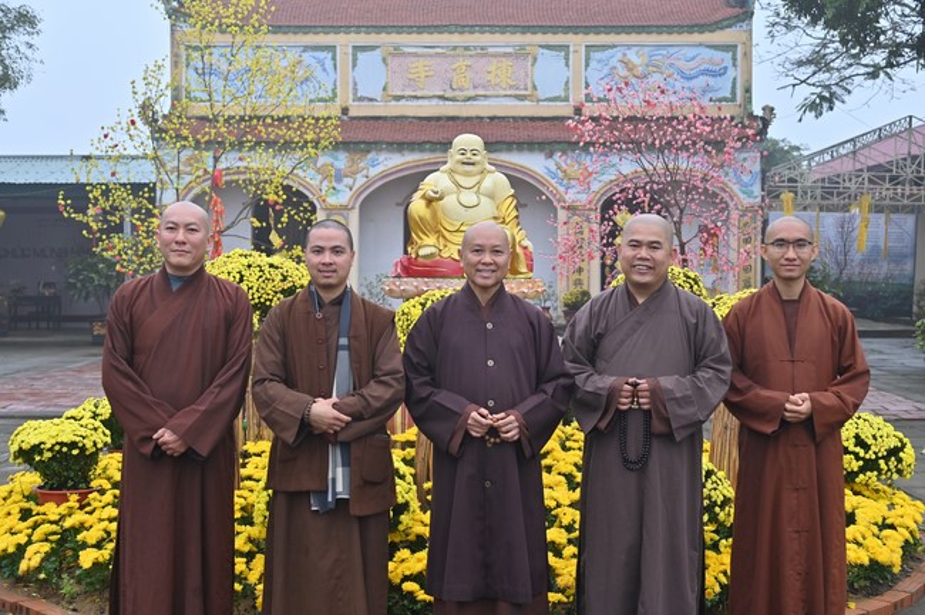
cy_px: 308
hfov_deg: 39.6
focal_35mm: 50
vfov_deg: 26.9
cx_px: 462
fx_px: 1283
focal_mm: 50
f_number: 5
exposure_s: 1/200
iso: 250
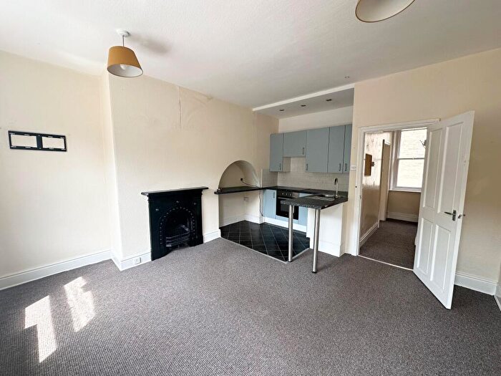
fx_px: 203
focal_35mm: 14
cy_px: 188
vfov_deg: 85.7
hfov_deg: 102.1
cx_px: 250
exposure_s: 1/99
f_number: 2.2
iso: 64
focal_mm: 2.22
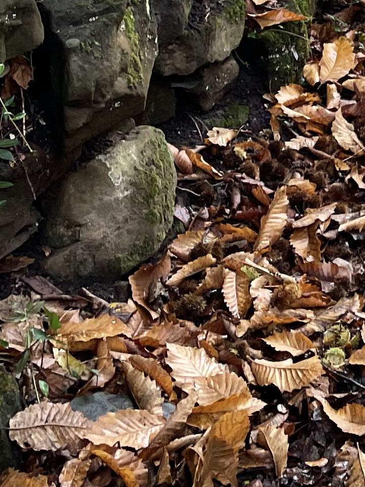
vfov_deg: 16.5
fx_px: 1533
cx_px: 750
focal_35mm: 109
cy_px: -232
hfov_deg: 12.0
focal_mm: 4.2
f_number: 1.6
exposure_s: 1/121
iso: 40
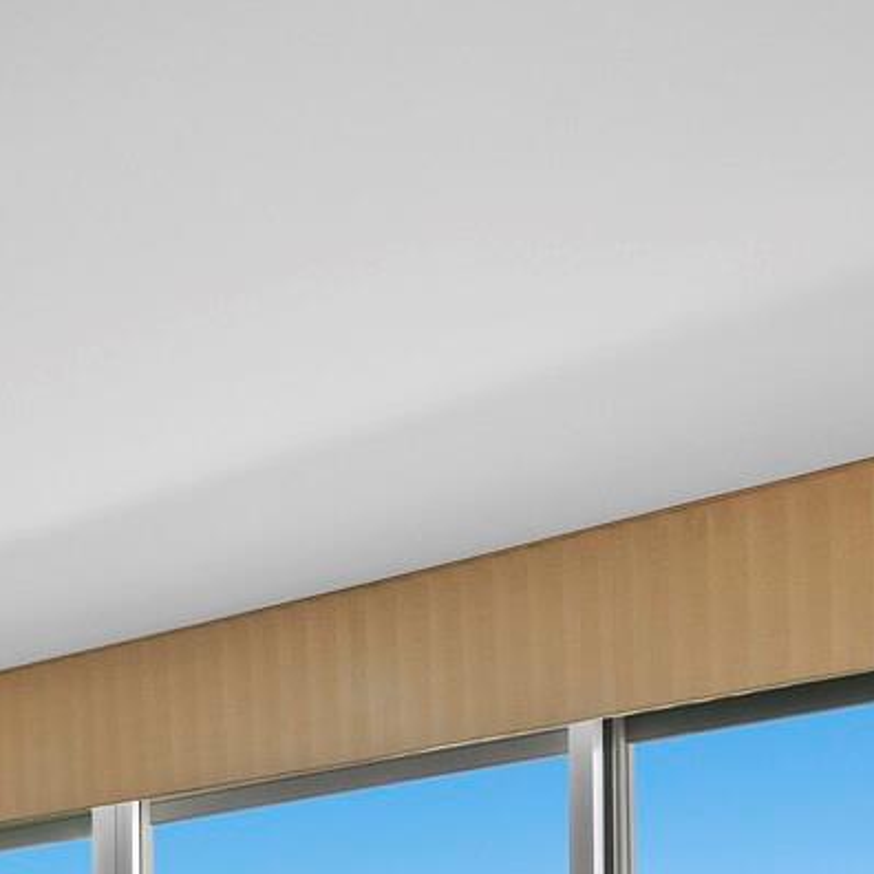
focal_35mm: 50
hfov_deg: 29.7
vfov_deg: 28.0
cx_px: -146
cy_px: 1141
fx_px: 1428
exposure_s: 1/13
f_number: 11
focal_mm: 7
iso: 400
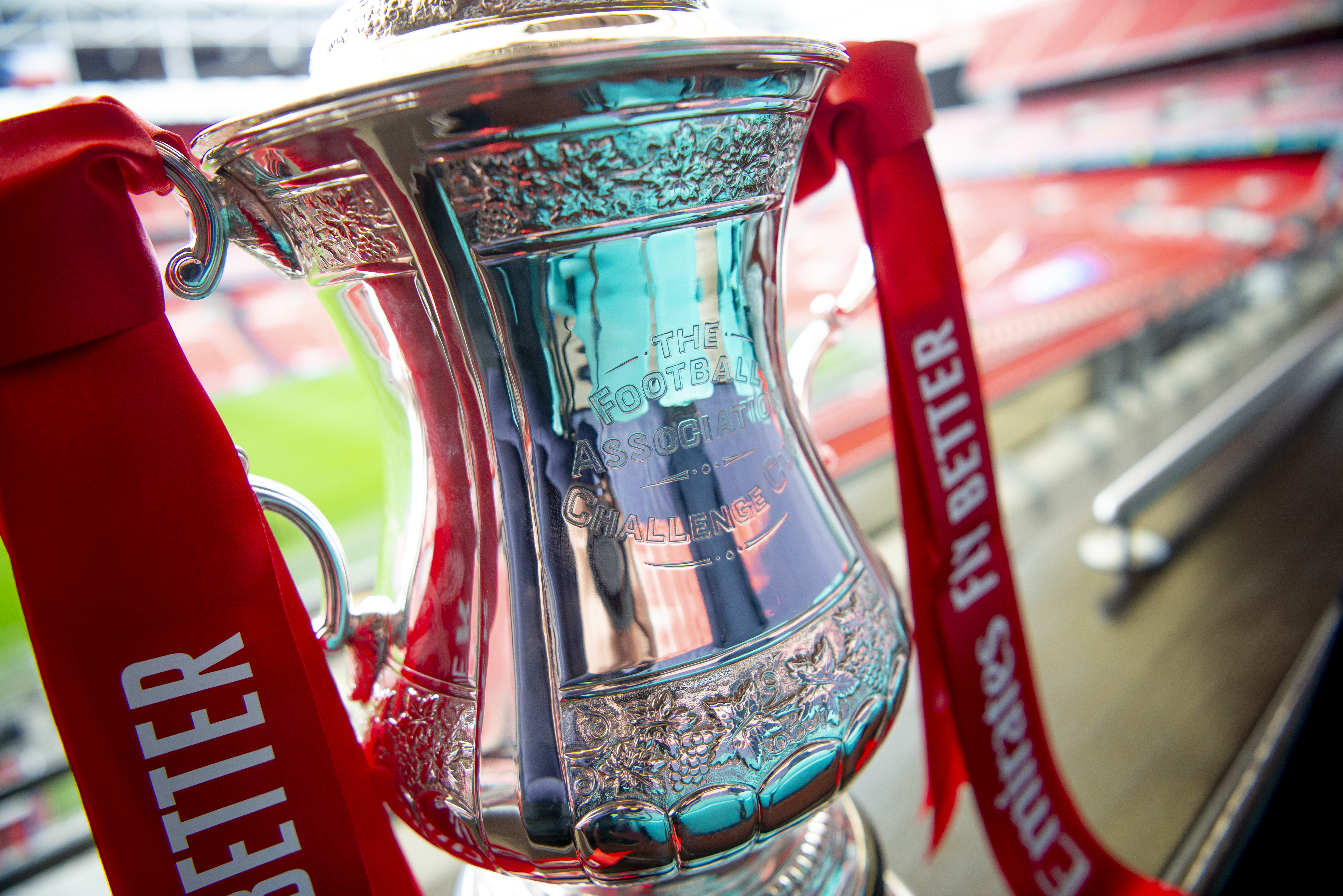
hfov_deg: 73.7
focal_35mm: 24
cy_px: 448
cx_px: 672
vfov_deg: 53.2
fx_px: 896
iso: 400
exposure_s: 1/125
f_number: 2.8
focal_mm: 24
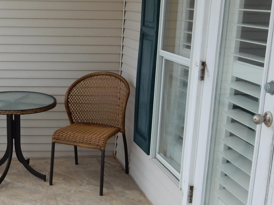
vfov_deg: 22.9
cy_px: 102
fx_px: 507
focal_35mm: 64
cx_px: 19
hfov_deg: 28.9
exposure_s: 1/500
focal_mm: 5.4
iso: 125
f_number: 4
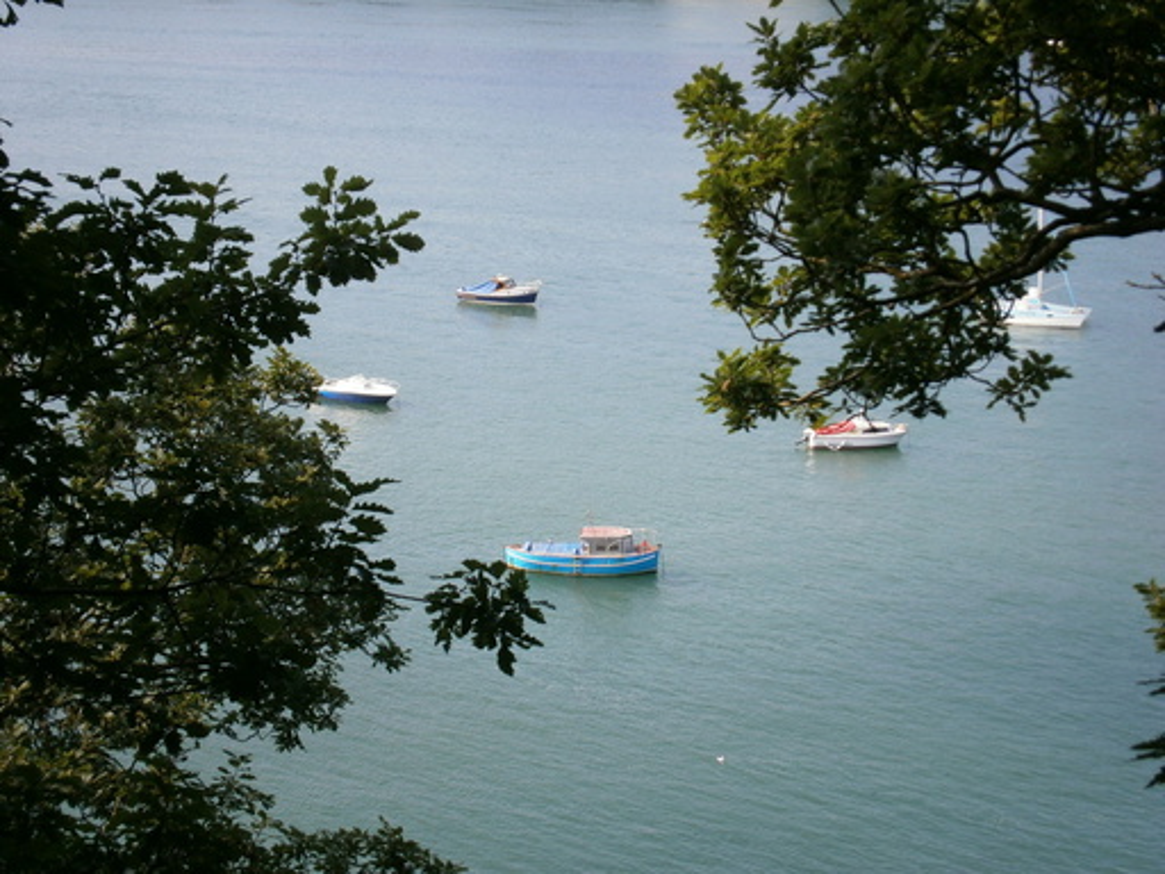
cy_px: 437
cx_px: 582
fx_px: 2457
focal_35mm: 73
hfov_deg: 26.7
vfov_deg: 20.2
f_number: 4.4
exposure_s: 1/320
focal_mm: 13
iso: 80
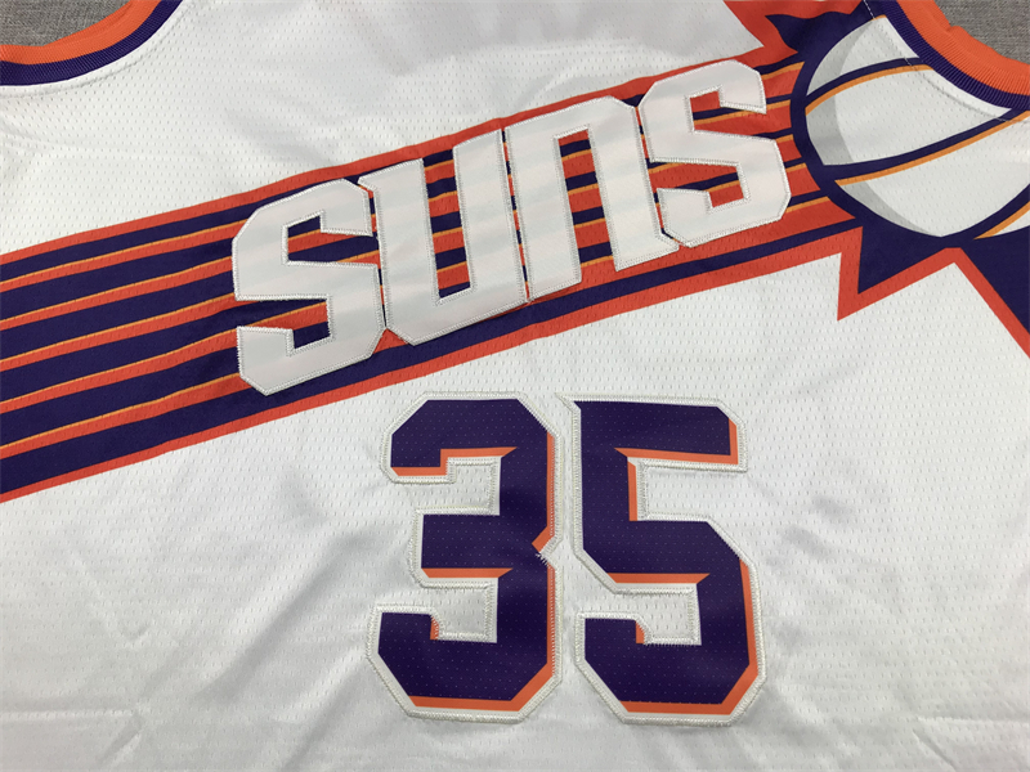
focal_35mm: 28
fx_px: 833
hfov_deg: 63.4
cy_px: 386
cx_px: 515
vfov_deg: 49.7
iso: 20
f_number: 1.8
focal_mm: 3.99
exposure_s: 1/139
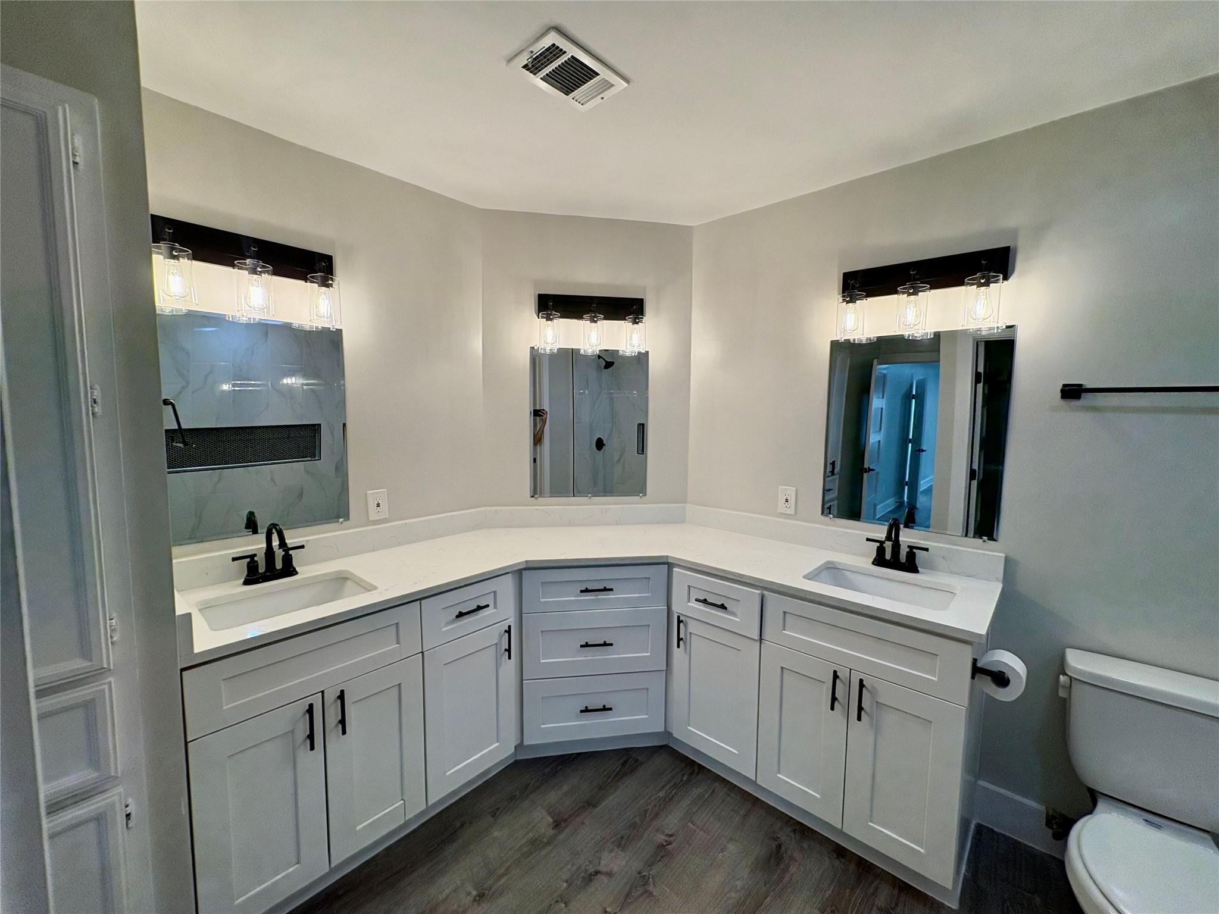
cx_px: 610
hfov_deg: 102.1
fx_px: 493
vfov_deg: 85.7
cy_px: 457
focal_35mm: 14
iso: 64
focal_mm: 2.22
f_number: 2.2
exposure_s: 1/144
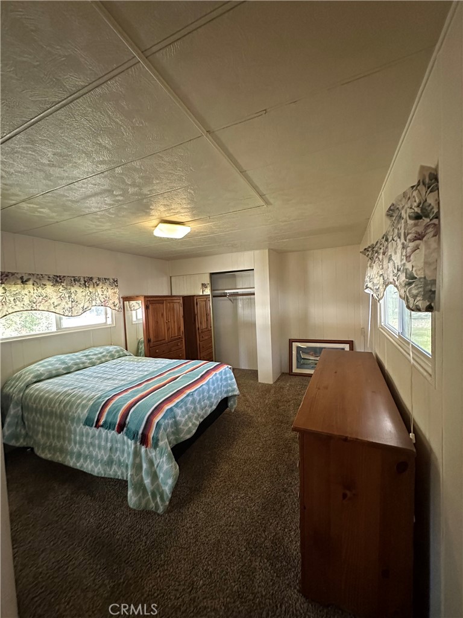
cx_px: 232
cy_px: 309
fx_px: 250
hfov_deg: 85.7
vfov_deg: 102.1
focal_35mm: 14
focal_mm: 2.22
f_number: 2.2
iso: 1000
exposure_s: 1/60
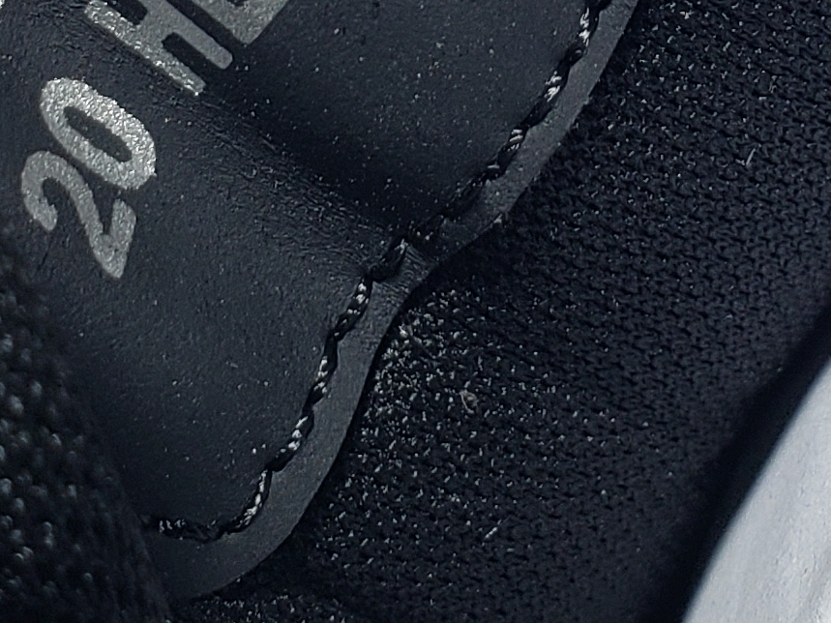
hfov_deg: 16.1
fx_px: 2928
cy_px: -208
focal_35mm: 122
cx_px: 514
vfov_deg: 11.8
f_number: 2.4
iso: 50
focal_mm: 4.3
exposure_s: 1/107
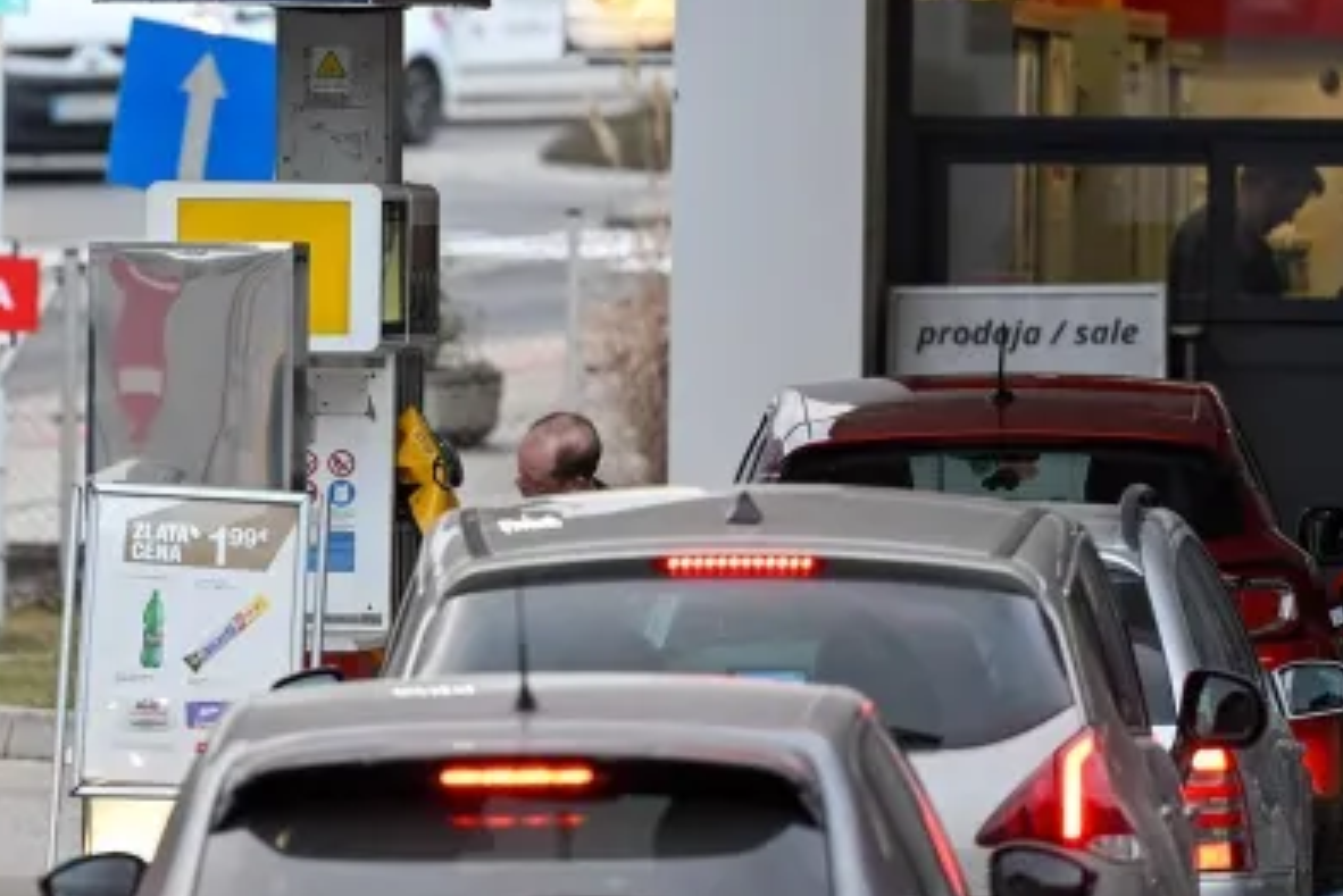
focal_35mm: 578
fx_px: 21569
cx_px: 303
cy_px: 118
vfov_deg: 2.4
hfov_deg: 3.6
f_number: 2.8
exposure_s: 1/320
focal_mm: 200
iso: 500
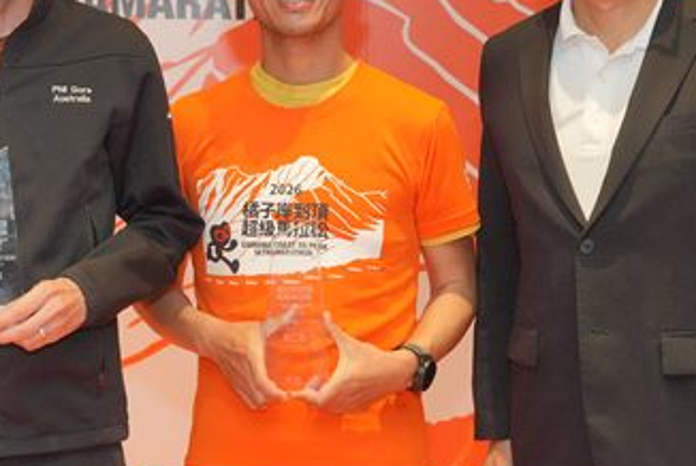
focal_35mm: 102
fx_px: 1974
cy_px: 61
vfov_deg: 13.3
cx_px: 130
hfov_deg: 19.8
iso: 6400
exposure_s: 1/250
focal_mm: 52
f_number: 6.3
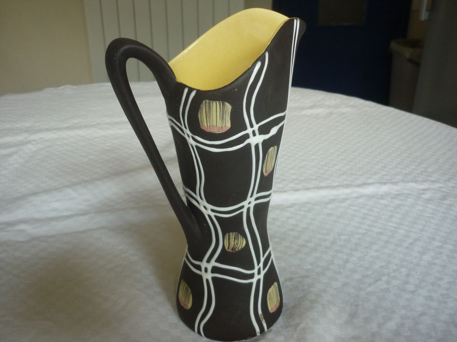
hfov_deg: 55.4
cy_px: 171
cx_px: 228
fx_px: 436
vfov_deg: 42.9
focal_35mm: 33
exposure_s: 1/30
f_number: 2.8
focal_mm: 5.5
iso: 250
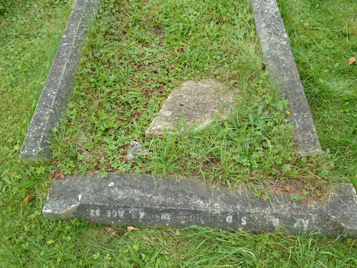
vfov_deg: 44.2
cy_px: 134
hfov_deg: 56.8
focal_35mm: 32
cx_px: 178
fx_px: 330
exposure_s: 1/125
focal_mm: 5.3
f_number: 3.5
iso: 80
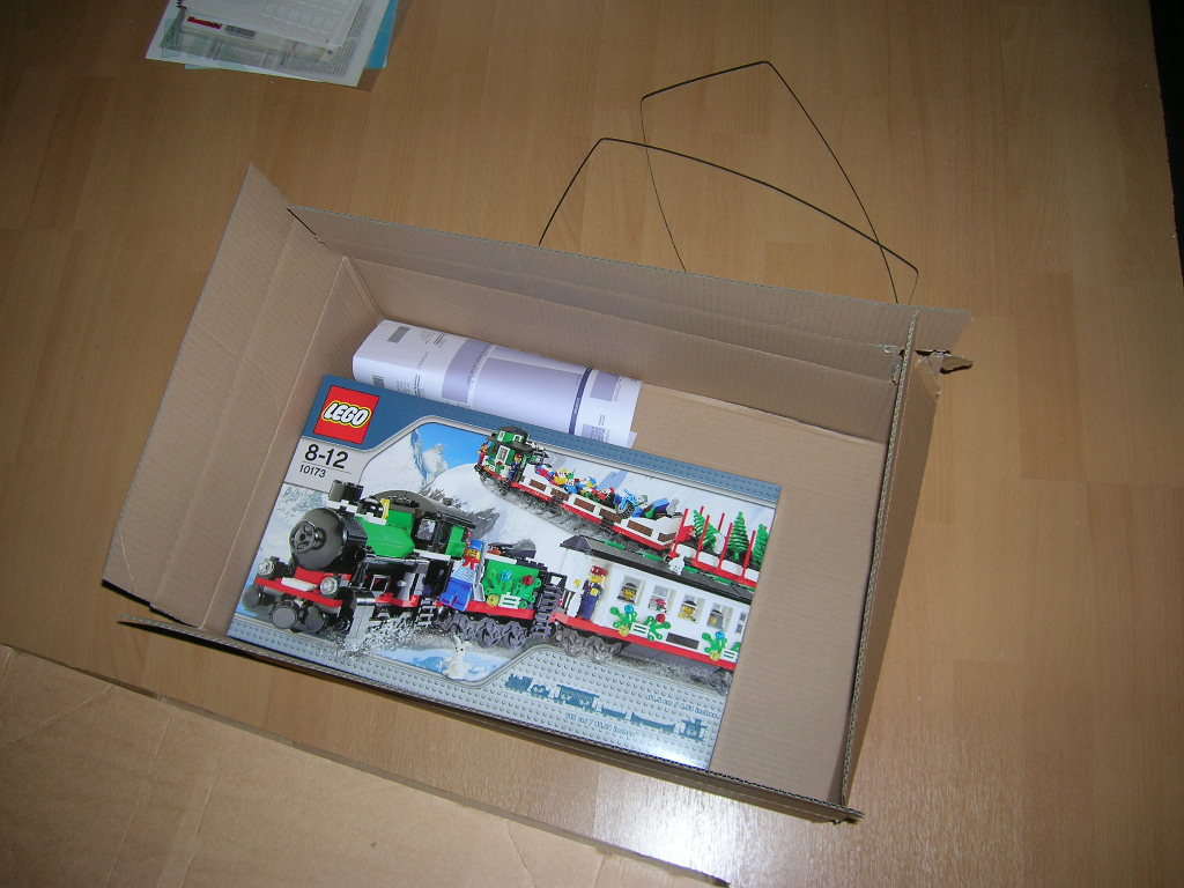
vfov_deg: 41.8
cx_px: 592
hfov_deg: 54.0
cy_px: 444
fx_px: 1163
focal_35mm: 34
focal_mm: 5.7
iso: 50
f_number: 2.9
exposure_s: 1/60.1
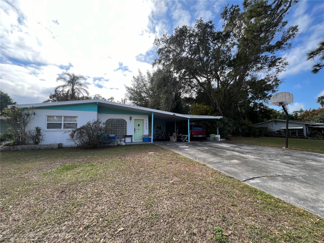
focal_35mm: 13
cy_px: 122
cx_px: 162
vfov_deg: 89.9
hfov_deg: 106.2
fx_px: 122
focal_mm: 1.57
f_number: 1.8
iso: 32
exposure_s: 1/708
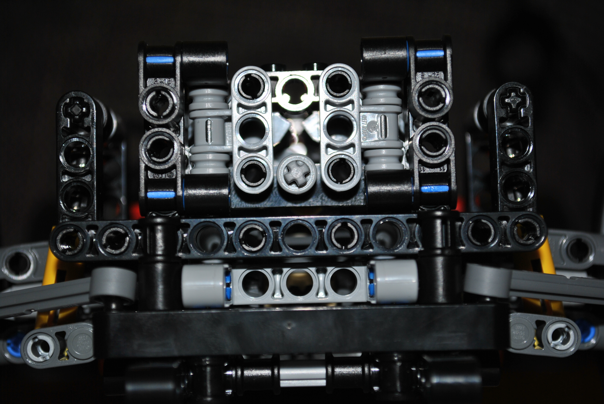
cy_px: 202
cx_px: 302
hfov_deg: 24.6
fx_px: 1386
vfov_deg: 16.6
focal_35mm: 82
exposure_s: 1/125
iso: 100
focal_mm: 55
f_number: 5.6
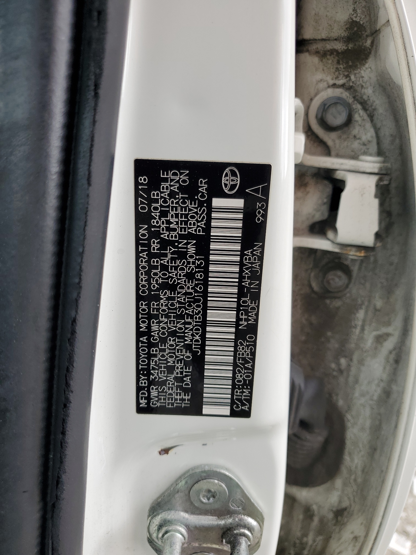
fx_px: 417
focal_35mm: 26
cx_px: 208
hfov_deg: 53.1
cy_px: 278
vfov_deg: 67.3
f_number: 1.5
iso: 50
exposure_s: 1/161
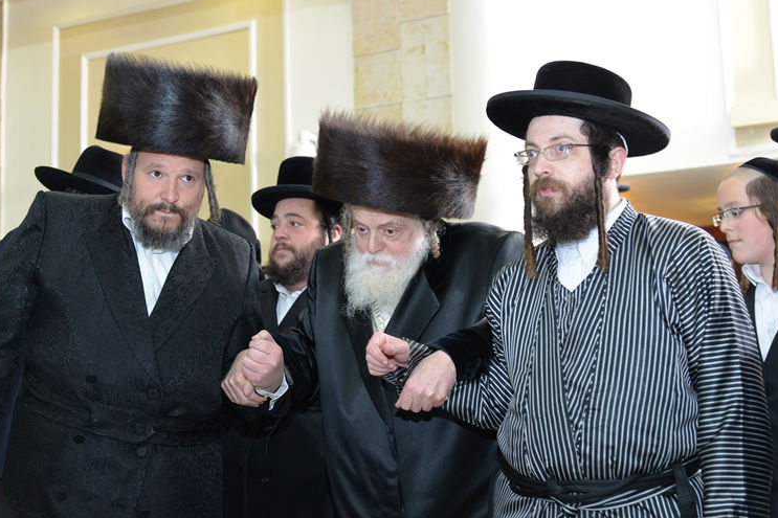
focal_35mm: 56
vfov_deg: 24.2
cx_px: 379
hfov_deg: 35.6
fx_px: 1210
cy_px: 245
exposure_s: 1/160
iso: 1000
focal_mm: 52
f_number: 4.5
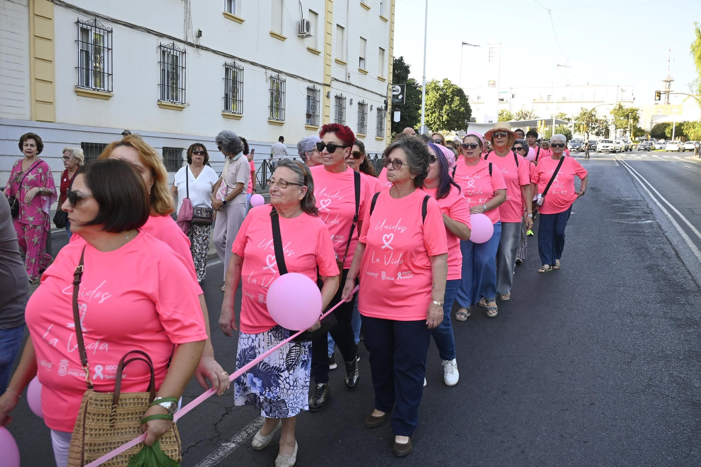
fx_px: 642
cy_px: 234
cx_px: 350
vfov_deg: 40.0
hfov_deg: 57.2
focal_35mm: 33
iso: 250
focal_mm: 22
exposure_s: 1/200
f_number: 5.6
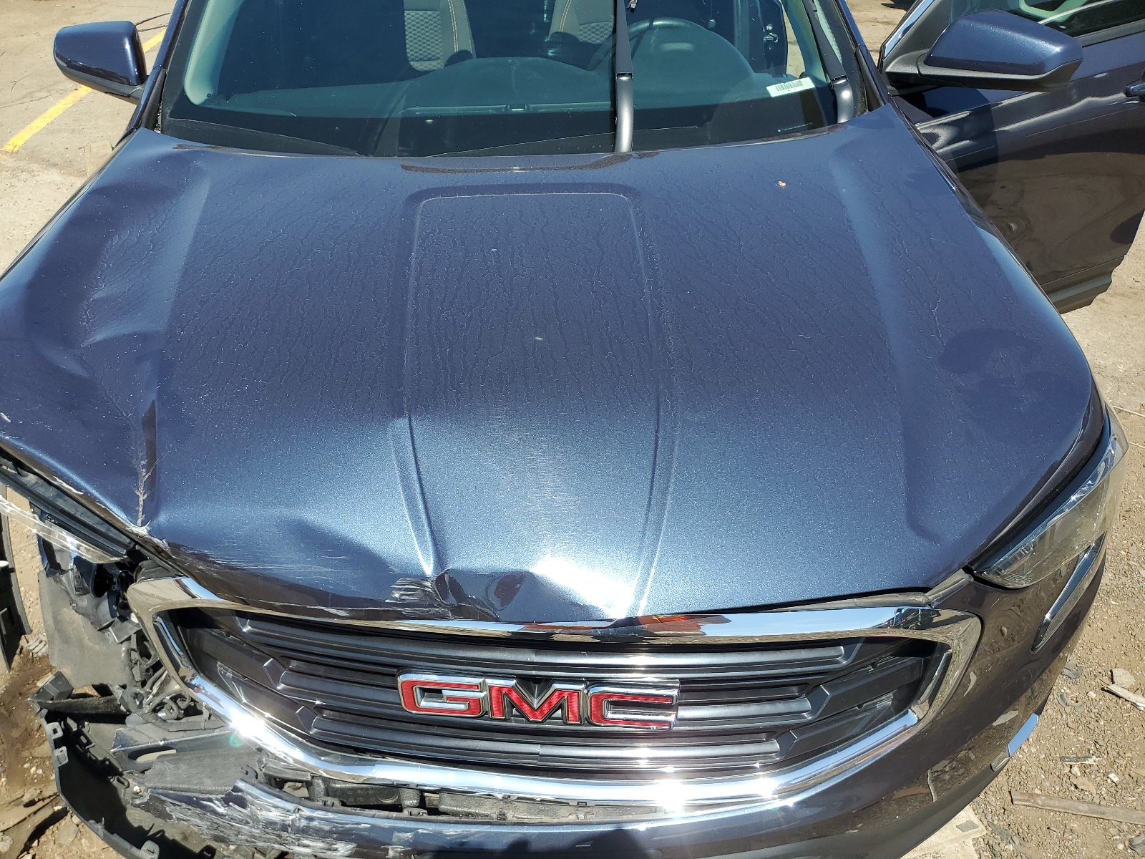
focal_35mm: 26
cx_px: 572
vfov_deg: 53.1
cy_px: 430
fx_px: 860
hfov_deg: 67.3
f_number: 1.5
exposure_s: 1/2000
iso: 50
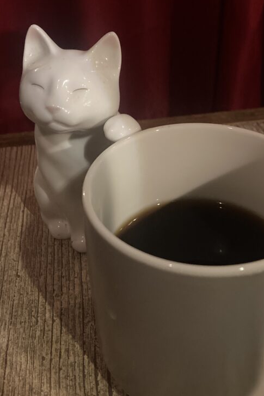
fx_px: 451
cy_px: 134
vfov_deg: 46.7
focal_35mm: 41
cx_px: 148
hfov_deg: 32.6
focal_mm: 3.99
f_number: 1.8
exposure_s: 1/17
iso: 640
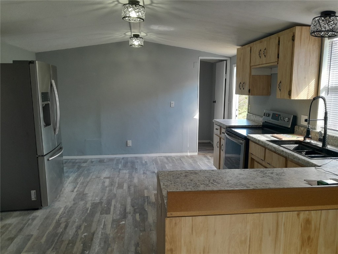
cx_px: 169
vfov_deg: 51.4
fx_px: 264
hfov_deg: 65.3
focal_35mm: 27
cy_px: 127
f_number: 1.8
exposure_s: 1/60
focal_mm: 4
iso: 125
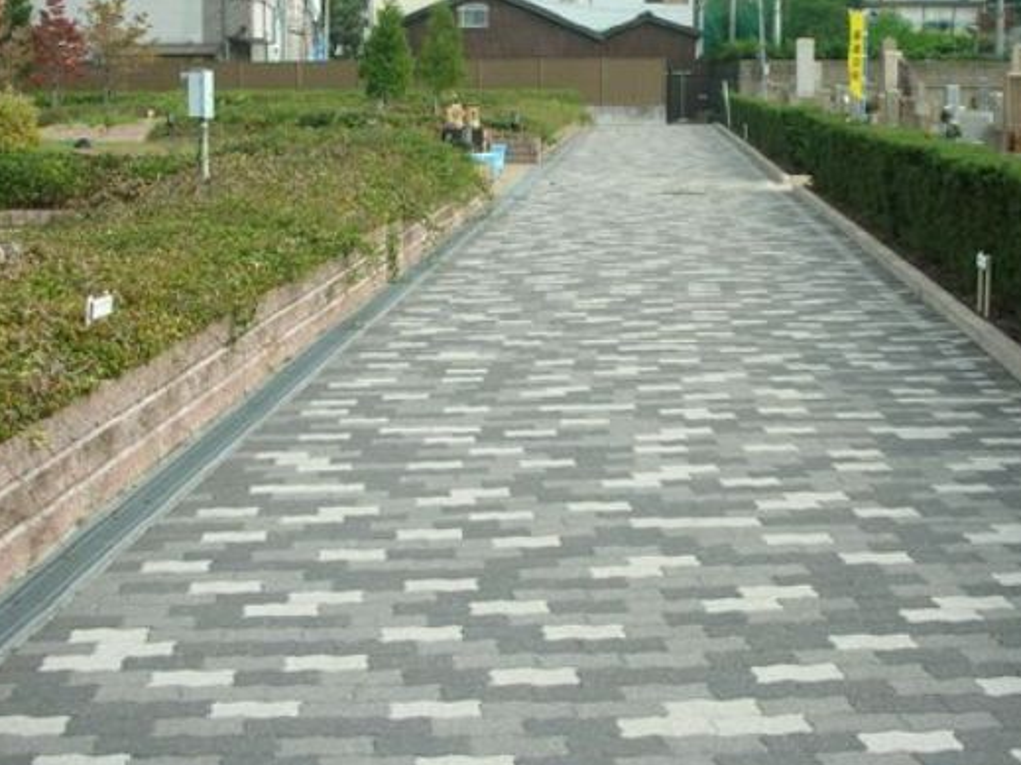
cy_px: 271
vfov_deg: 26.9
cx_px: 610
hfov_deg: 35.4
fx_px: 1592
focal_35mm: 54
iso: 50
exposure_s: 1/50.6
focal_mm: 5.8
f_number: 8.5
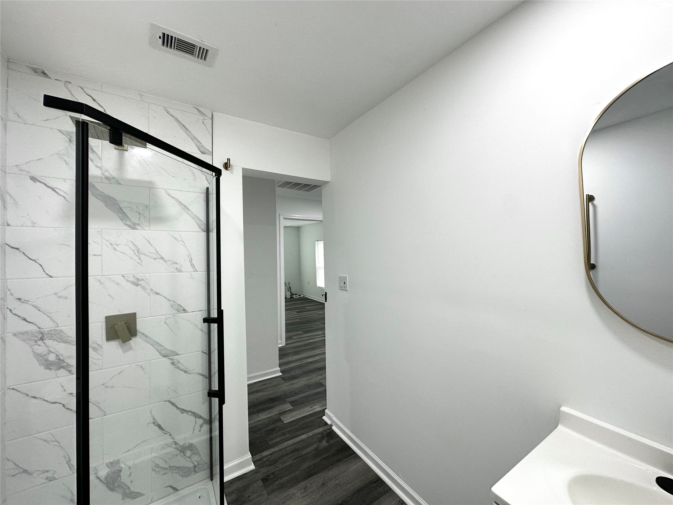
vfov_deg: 85.7
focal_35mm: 14
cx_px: 336
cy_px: 252
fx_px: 272
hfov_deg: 102.1
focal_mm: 2.22
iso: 125
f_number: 2.2
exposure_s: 1/120
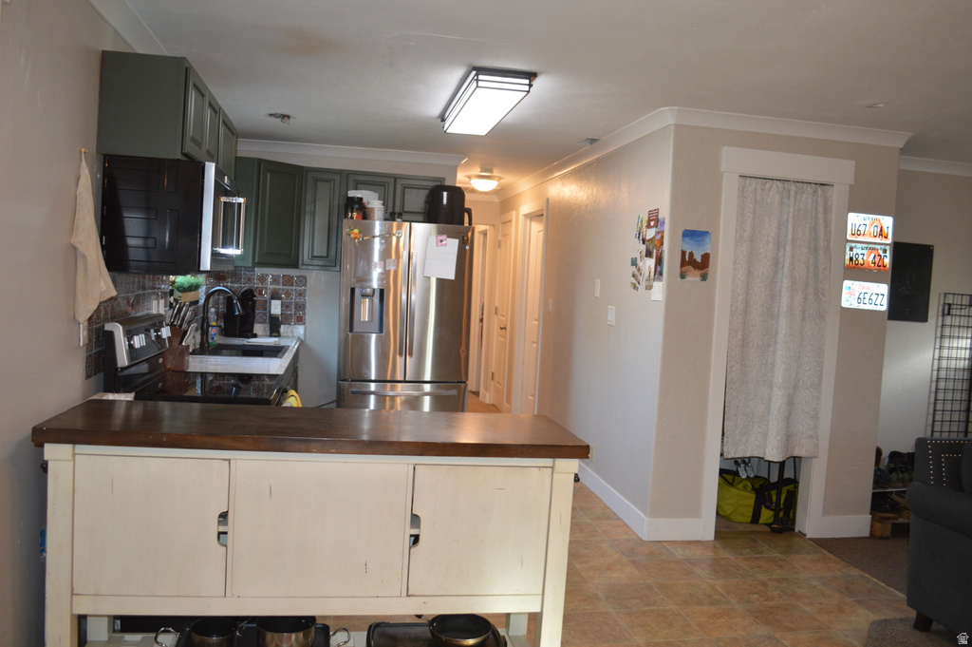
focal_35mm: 27
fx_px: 728
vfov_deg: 47.9
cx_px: 486
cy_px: 324
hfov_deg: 67.4
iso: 400
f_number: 3.5
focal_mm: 18
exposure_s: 1/60
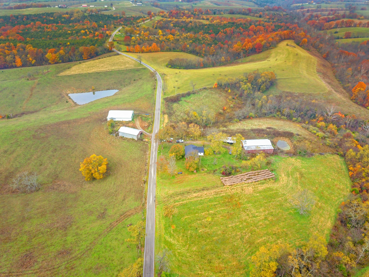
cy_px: 138
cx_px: 184
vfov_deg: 53.1
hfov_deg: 67.3
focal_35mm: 26
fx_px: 277
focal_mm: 4.73
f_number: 2.2
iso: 100
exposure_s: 1/250
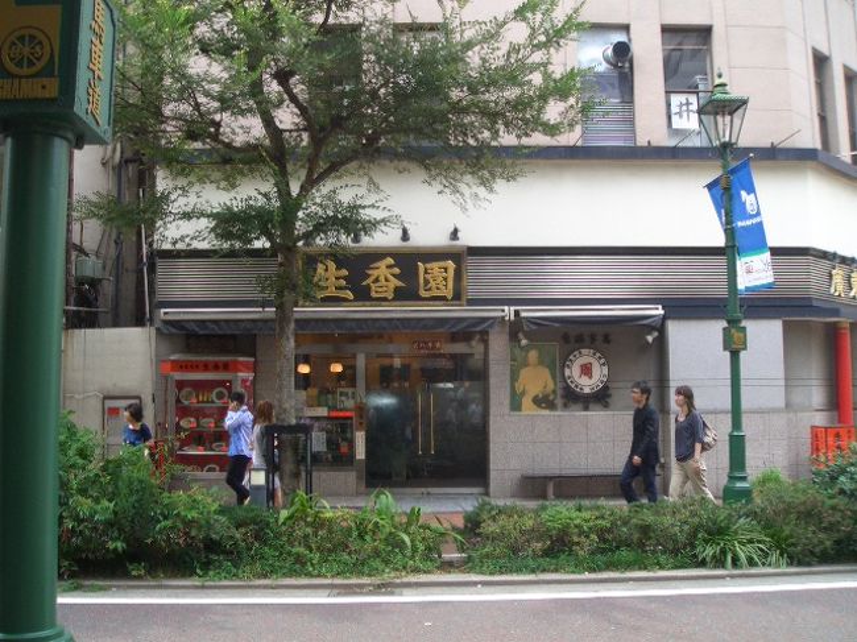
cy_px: 321
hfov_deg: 51.4
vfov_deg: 39.6
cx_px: 428
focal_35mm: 36
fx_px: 891
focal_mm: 4.8
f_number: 4
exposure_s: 1/60
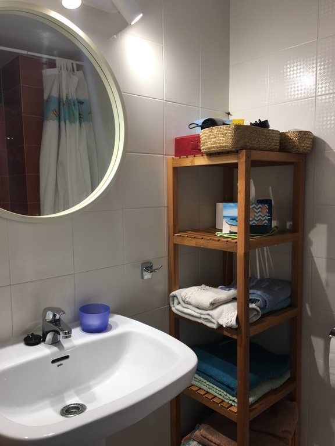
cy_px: 223
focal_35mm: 29
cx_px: 168
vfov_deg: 61.7
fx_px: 374
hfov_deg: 48.2
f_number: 2.2
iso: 40
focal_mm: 4.15
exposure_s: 1/100
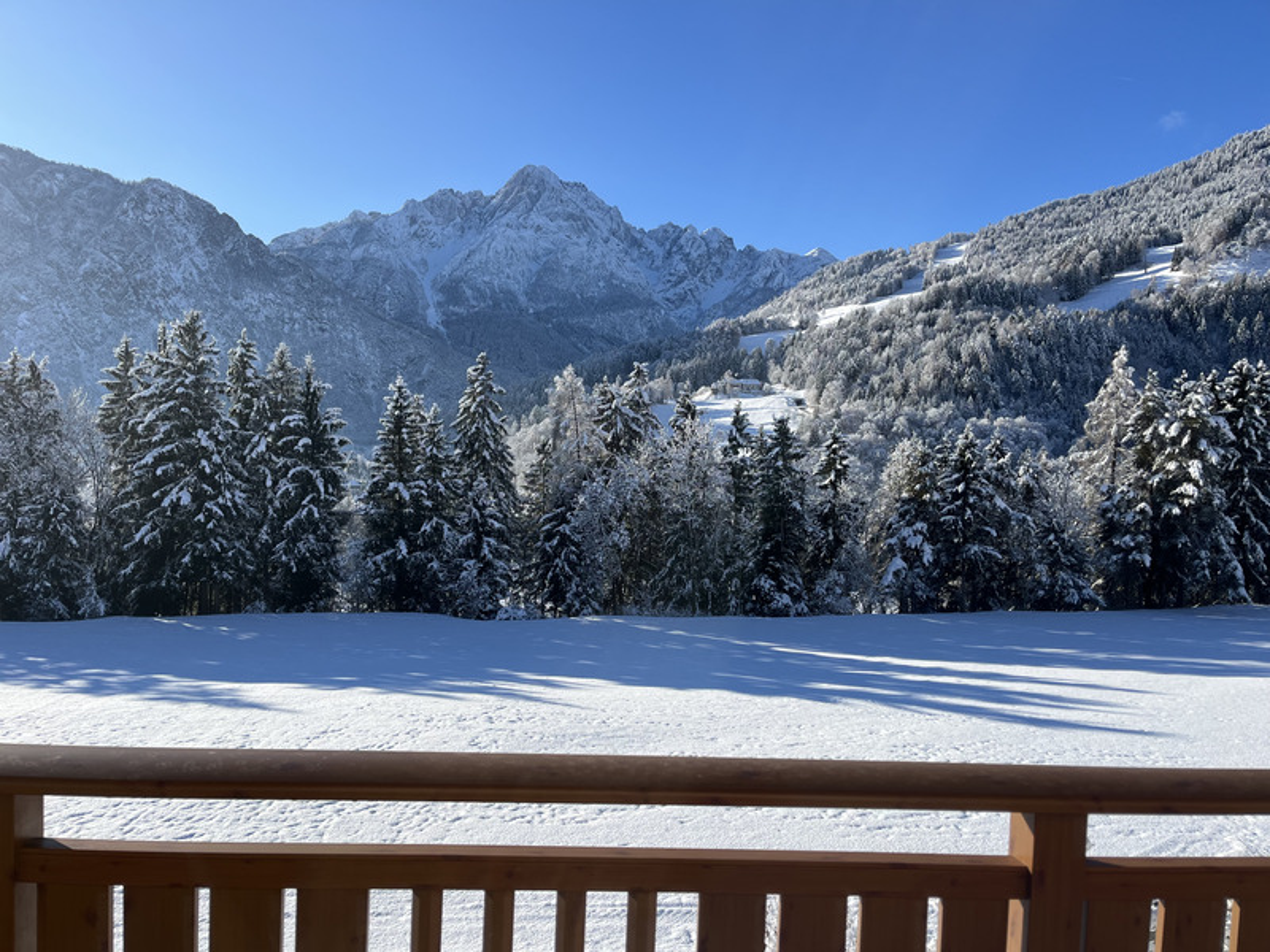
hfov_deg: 67.3
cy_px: 476
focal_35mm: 26
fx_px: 954
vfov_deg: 53.1
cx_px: 635
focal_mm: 5.1
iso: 50
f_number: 1.6
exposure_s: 1/3521
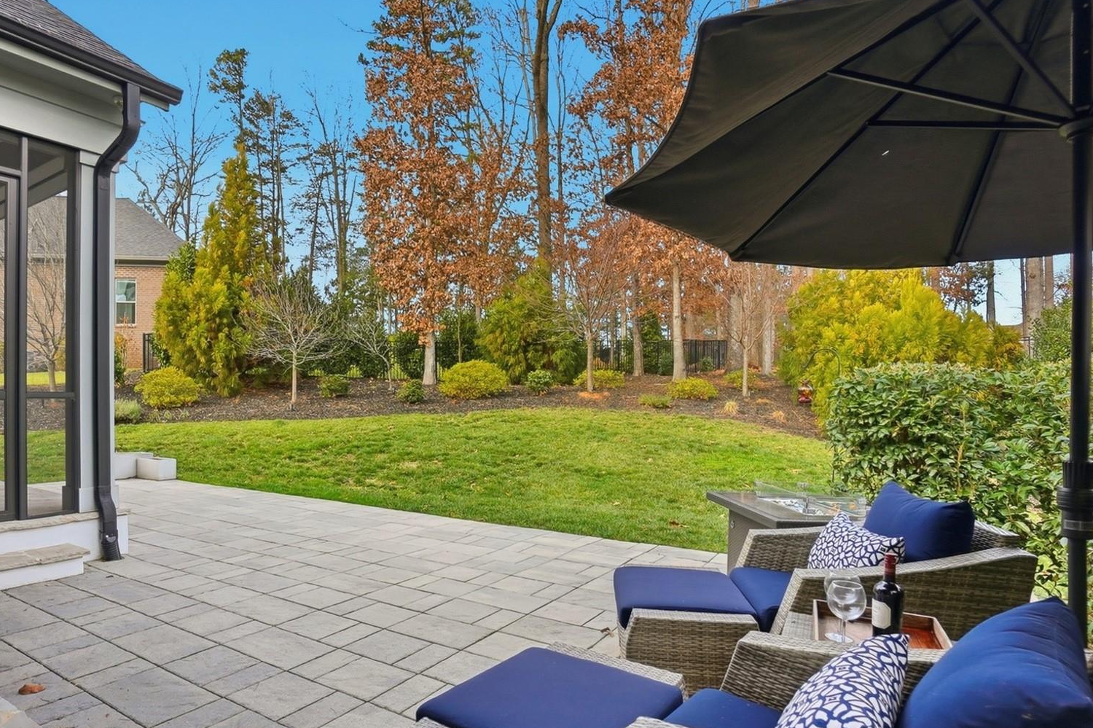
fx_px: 607
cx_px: 457
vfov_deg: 61.7
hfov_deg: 83.3
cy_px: 407
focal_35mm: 20
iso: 100
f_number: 8
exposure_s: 1/640
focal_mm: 10
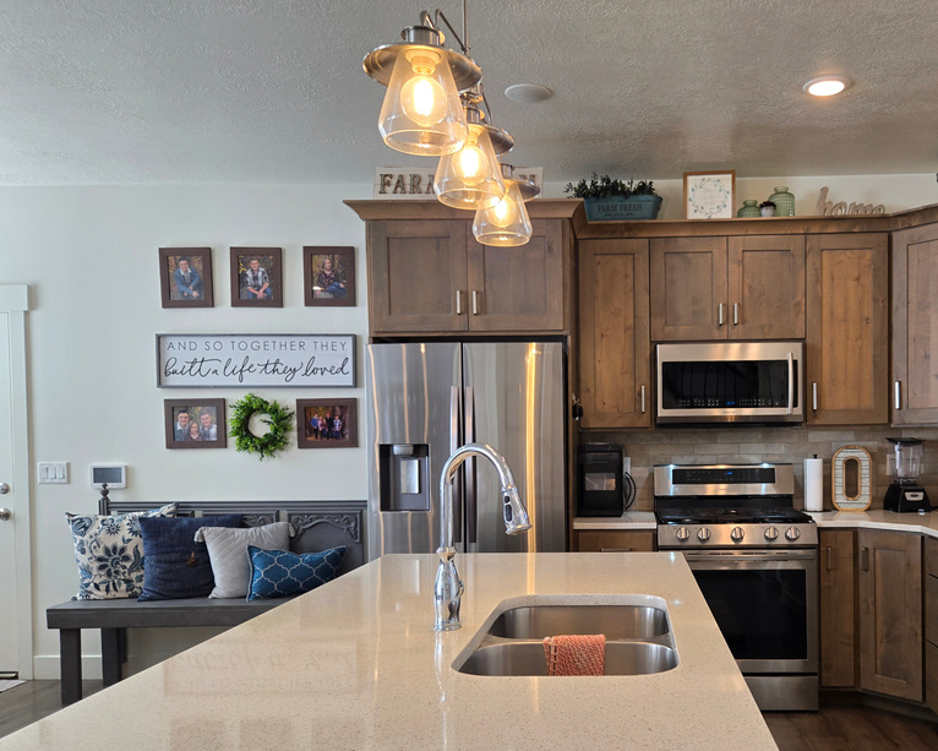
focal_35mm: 30
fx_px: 833
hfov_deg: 57.9
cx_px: 600
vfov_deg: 48.2
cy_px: 459
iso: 100
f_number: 1.8
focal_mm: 5.4
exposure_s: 1/120
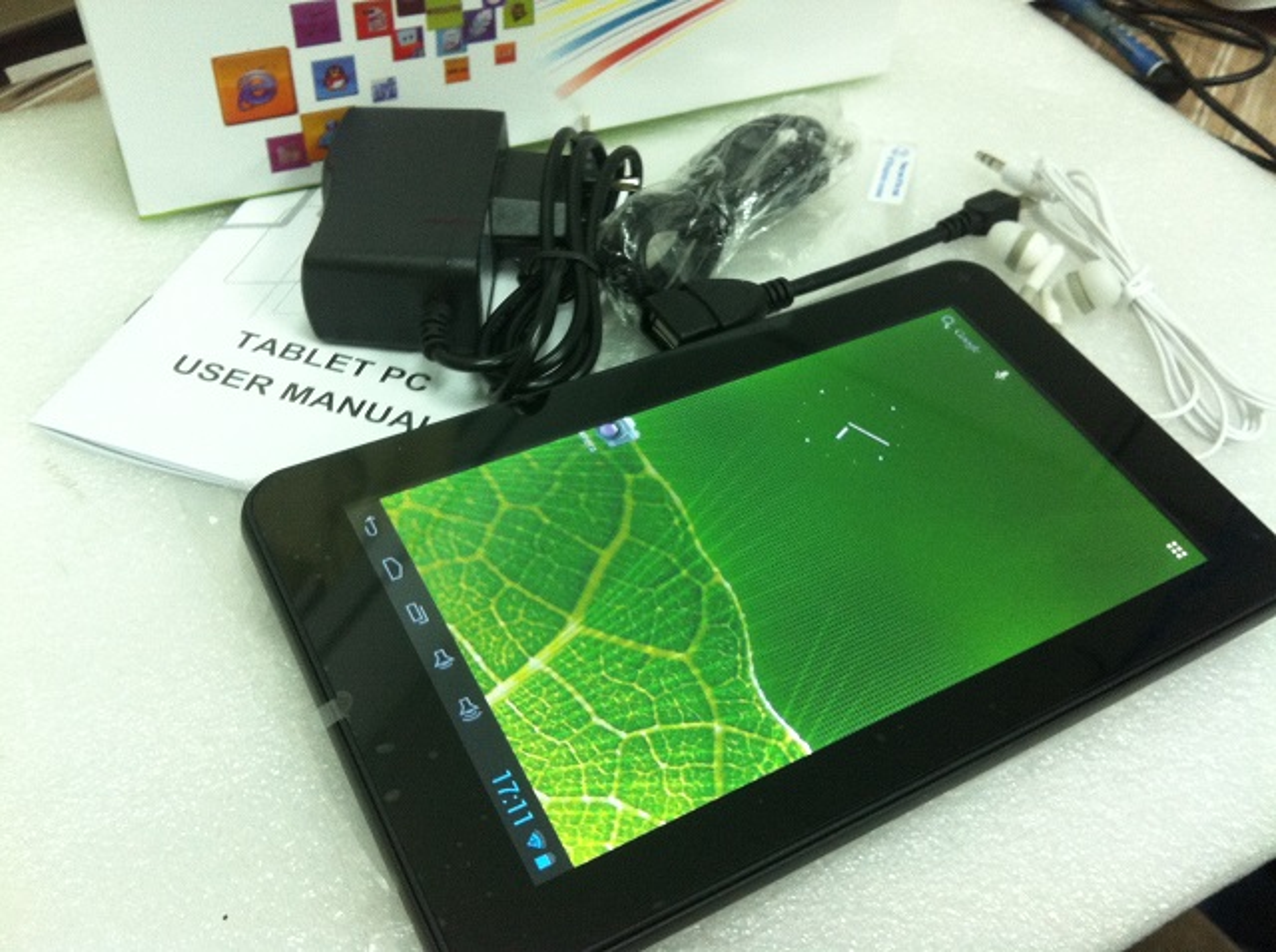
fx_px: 1288
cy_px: 476
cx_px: 638
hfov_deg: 52.7
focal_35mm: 35
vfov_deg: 40.6
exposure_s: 1/17
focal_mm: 3.85
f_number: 2.8
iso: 160
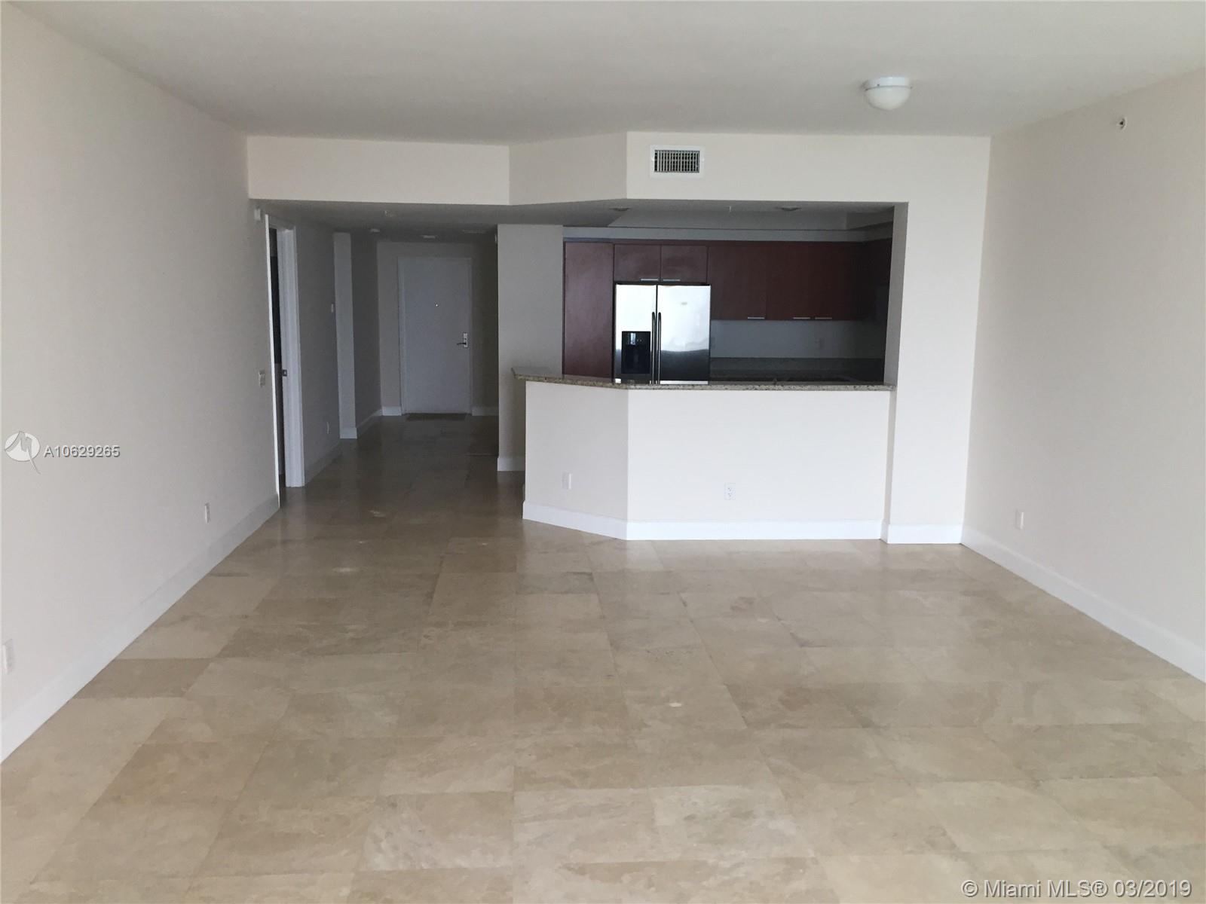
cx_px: 603
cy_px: 452
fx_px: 1010
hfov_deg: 61.7
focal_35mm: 29
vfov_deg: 48.2
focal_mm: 4.15
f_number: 2.2
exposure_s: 1/30
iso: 80
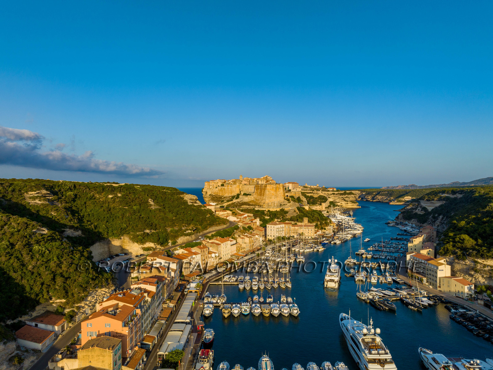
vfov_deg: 56.8
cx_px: 246
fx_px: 342
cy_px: 185
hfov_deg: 71.6
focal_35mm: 24
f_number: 9
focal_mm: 12.3
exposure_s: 1/120
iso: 100
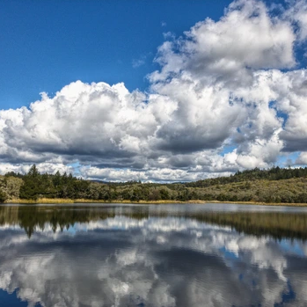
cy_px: 157
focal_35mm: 34
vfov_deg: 48.4
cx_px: 153
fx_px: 341
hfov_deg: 48.5
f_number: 1.8
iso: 20
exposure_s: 1/1548
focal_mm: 4
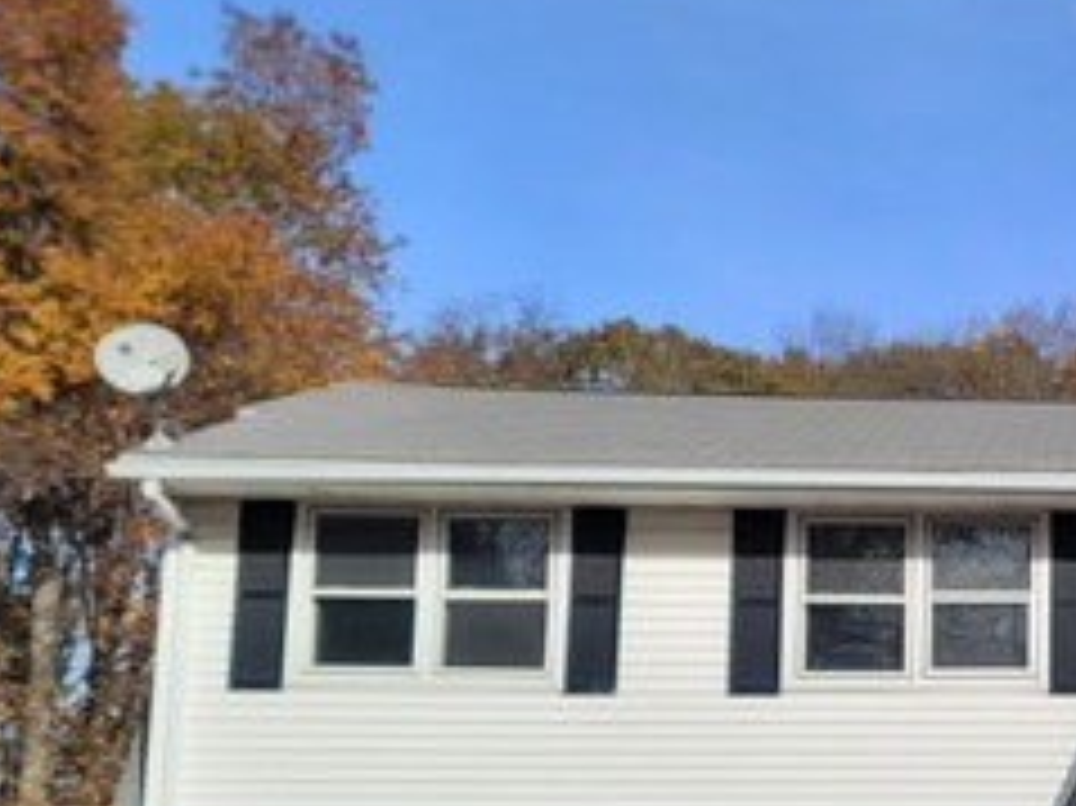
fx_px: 2082
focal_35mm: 67
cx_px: 1265
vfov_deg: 21.8
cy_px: 581
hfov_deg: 26.1
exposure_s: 1/650
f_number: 1.8
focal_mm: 7
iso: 20
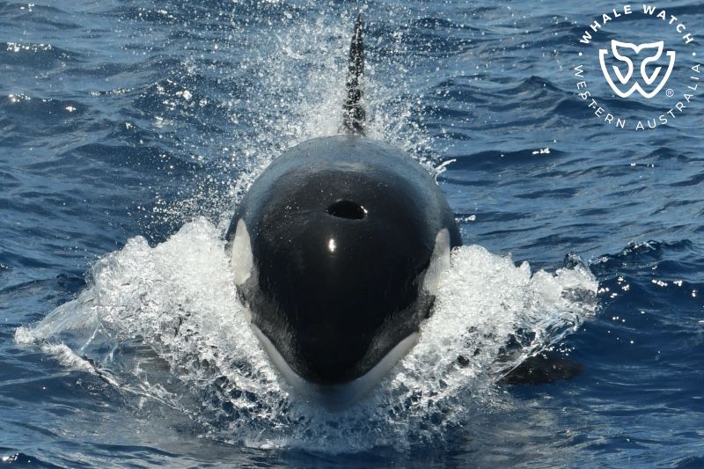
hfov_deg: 3.8
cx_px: 352
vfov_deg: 2.5
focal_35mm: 540
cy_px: 234
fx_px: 10557
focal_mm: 360
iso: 400
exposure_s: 1/2000
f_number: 8
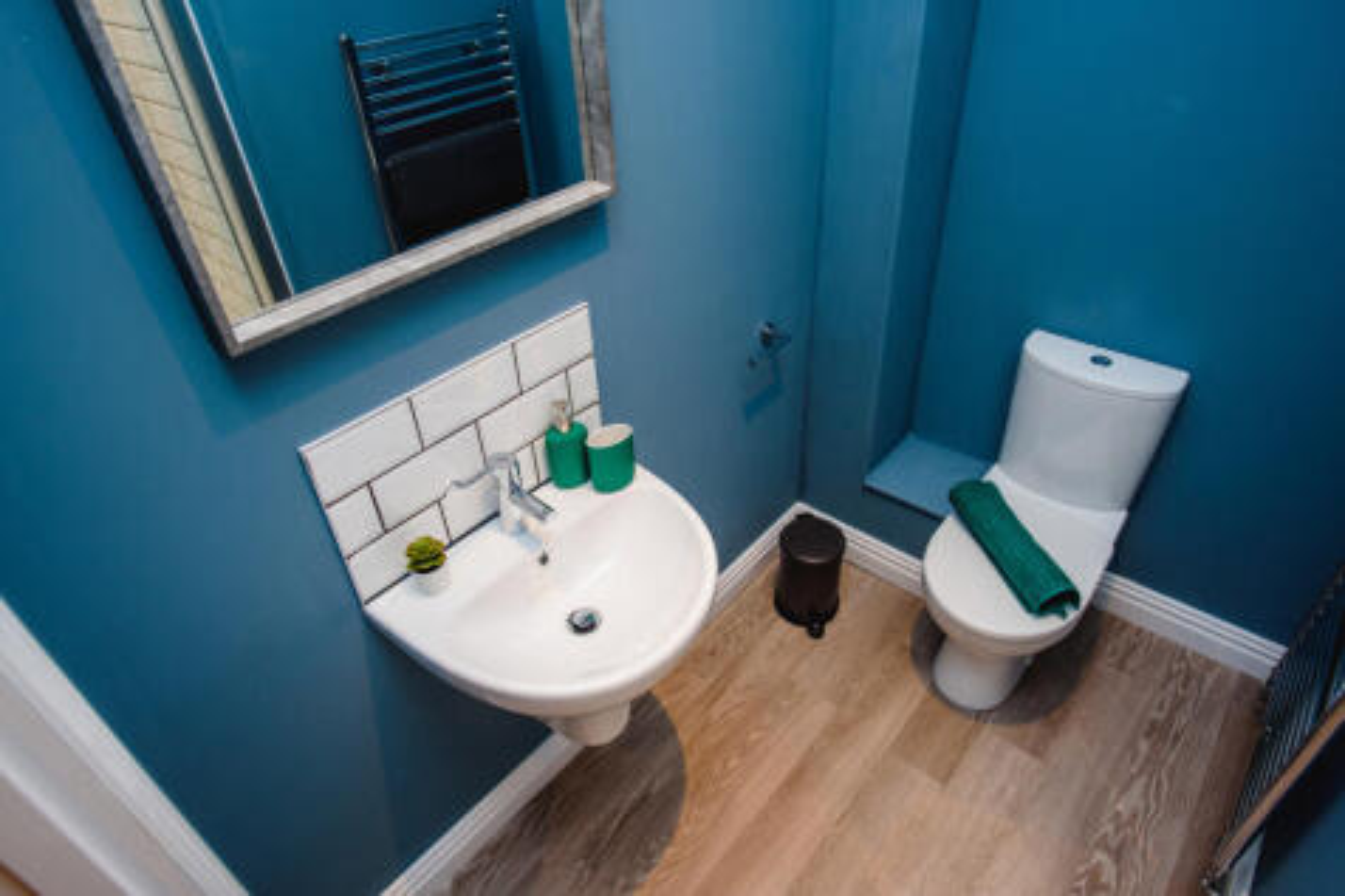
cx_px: 672
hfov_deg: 84.0
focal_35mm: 20
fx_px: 747
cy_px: 448
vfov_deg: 61.9
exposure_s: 1/160
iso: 500
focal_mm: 20
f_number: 4.5
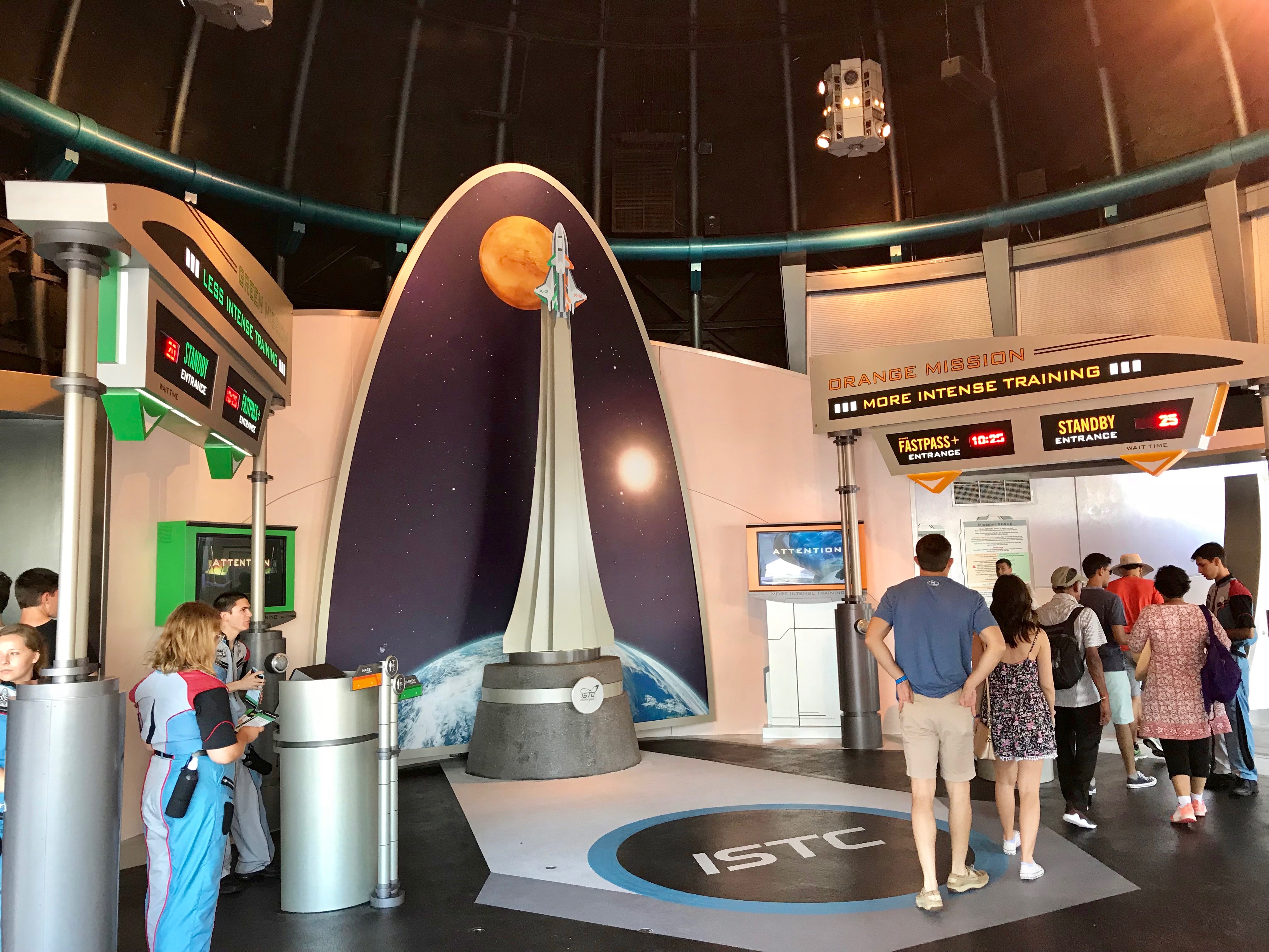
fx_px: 1026
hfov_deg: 63.4
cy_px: 476
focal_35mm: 28
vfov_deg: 49.7
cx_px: 634
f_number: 1.8
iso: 32
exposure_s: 1/29
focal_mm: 3.99
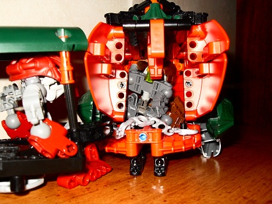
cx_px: 136
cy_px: 102
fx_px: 291
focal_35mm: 37
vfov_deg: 38.7
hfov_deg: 50.1
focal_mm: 6.3
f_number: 2.8
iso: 100
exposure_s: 1/45
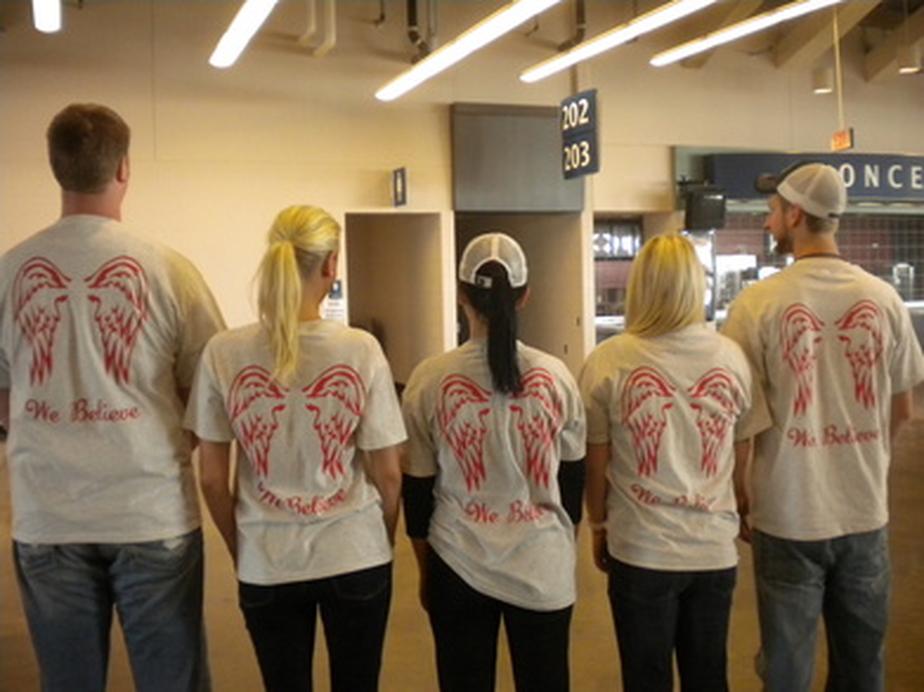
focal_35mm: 35
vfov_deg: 40.7
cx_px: 462
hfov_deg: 52.6
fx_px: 934
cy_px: 346
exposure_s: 1/90
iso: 400
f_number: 3.1
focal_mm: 6.3
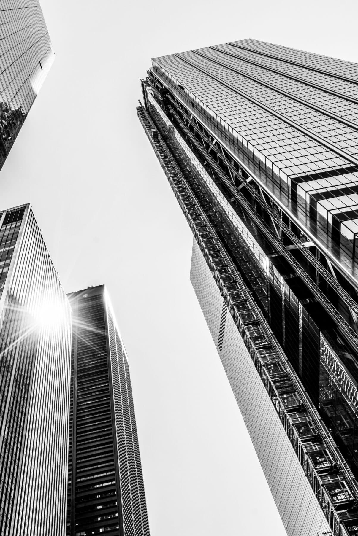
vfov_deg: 55.7
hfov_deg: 38.5
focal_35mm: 34
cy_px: 286
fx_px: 507
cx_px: 121
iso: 50
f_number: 10
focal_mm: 24
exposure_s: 1/250
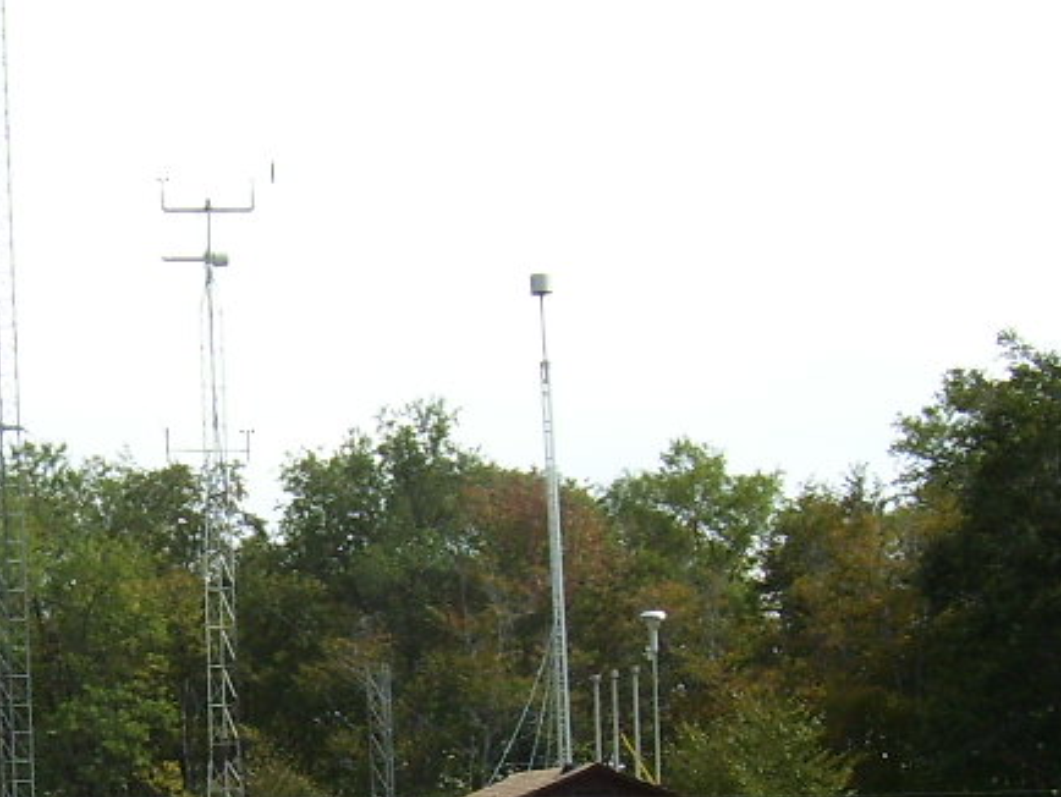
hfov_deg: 20.5
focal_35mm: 94
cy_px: 677
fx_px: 2883
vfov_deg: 15.6
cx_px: 161
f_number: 4.8
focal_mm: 5.6
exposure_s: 1/350
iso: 80
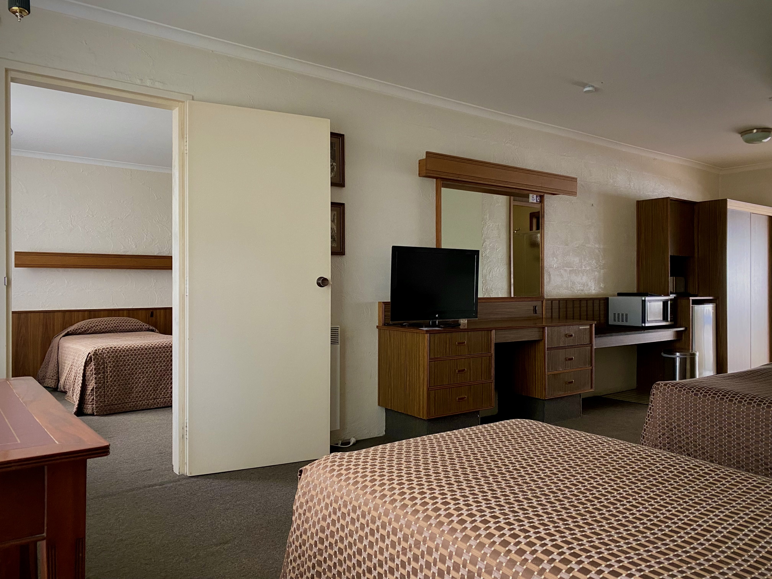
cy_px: 290
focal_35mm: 26
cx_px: 386
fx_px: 580
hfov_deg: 67.3
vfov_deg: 53.1
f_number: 1.8
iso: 250
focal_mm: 4.25
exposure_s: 1/60
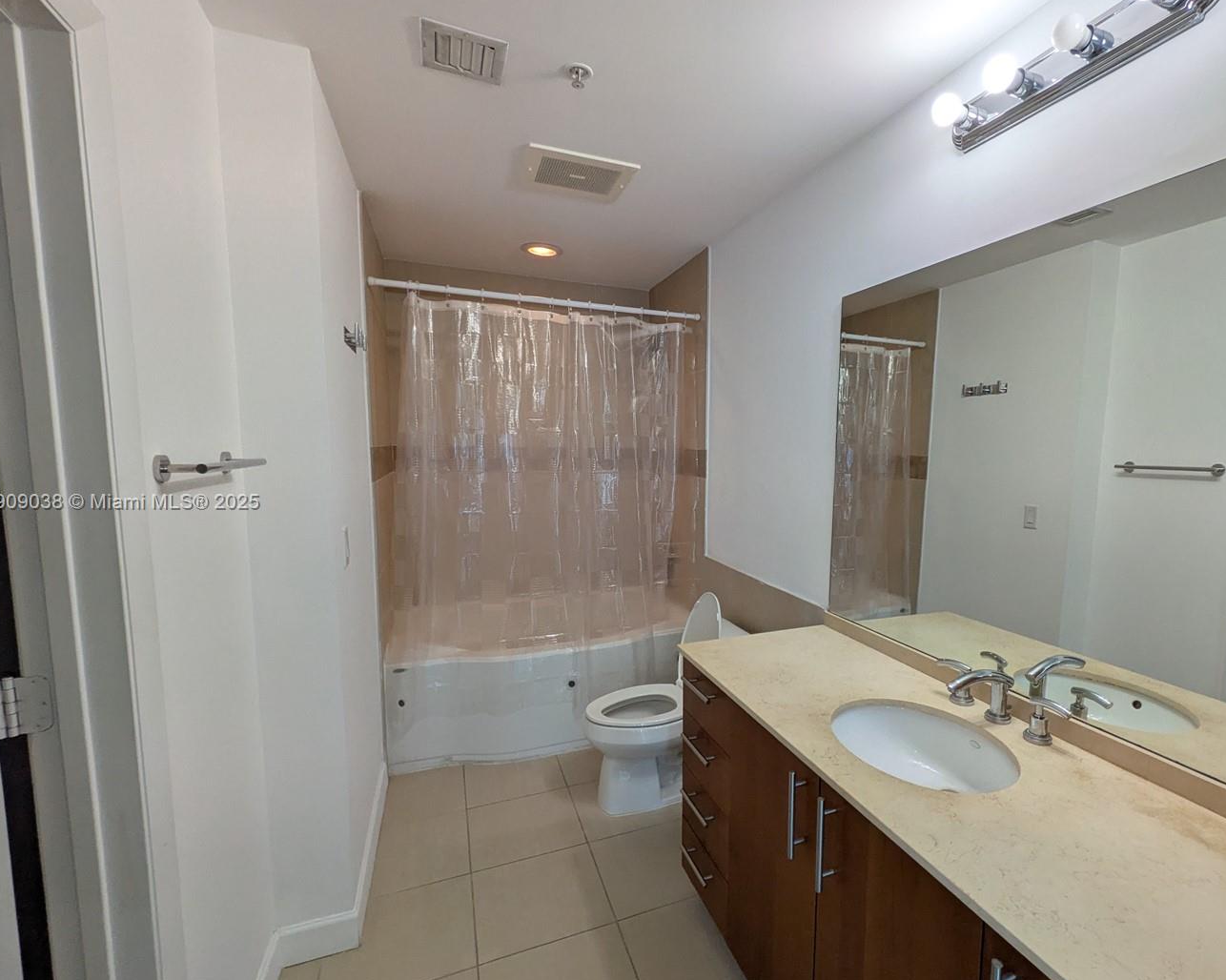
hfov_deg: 88.8
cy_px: 503
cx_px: 716
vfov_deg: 76.9
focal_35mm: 17
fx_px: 617
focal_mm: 1.83
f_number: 2.2
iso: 49
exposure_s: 1/180
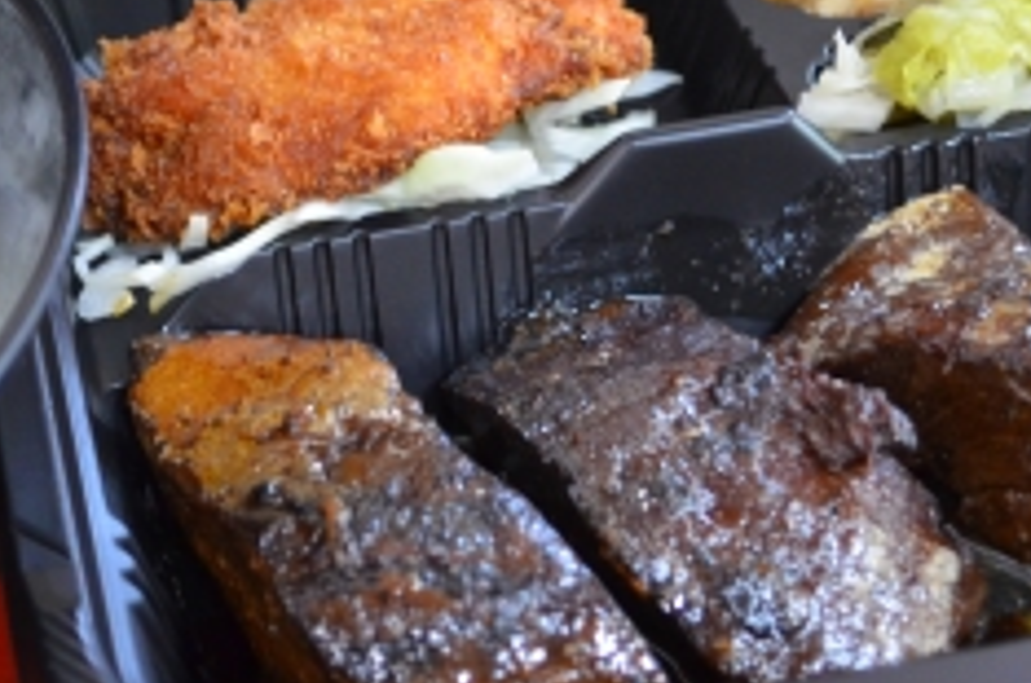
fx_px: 2115
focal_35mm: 74
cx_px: 229
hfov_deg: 26.9
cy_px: 405
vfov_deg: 18.3
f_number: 3.5
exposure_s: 1/13
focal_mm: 18
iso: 1600
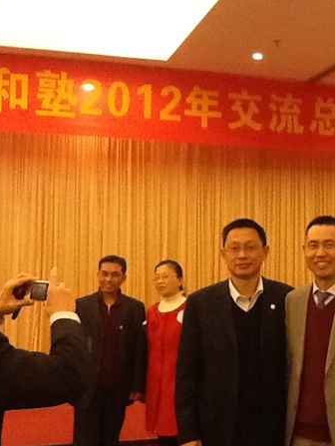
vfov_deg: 32.7
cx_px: 236
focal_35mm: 59
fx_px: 760
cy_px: 223
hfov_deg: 24.7
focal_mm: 2.03
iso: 400
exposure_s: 1/30
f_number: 2.4
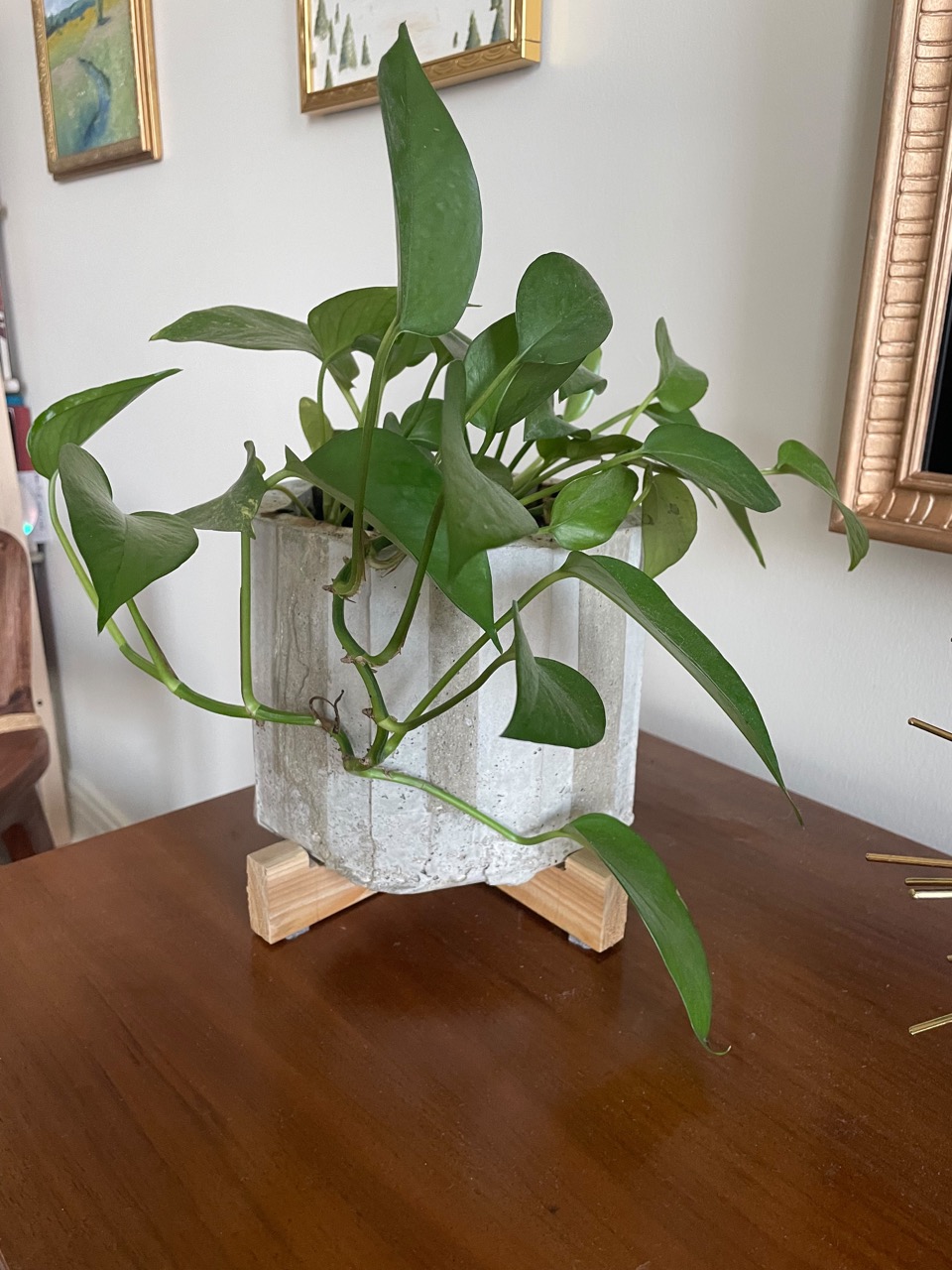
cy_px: 635
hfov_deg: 53.1
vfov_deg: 67.3
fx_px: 953
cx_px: 476
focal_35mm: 26
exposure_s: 1/60
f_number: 1.6
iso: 400
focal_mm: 4.2
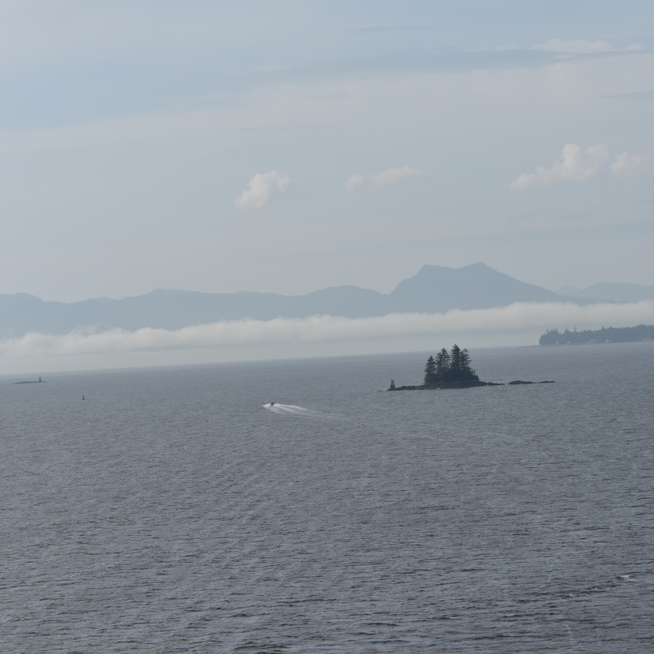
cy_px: 325
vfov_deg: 12.9
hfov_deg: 12.9
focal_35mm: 135
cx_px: 415
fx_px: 2886
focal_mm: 105
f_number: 9
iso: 100
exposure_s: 1/320
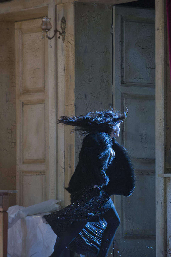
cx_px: 96
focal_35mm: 207
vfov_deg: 9.9
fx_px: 1475
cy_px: 146
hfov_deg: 6.6
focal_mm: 180
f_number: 4
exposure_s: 1/250
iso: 3200
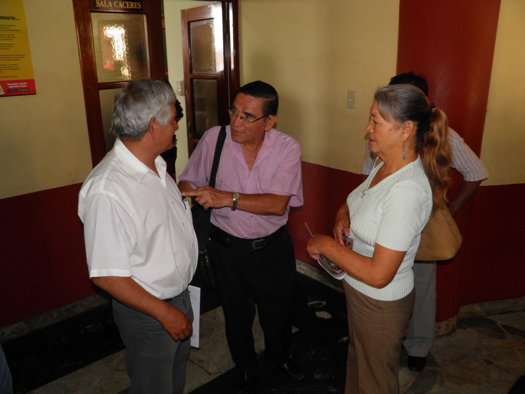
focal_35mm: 28
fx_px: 425
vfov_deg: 49.7
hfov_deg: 63.4
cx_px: 262
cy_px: 197
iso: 100
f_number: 2.8
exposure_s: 1/30
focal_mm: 4.9
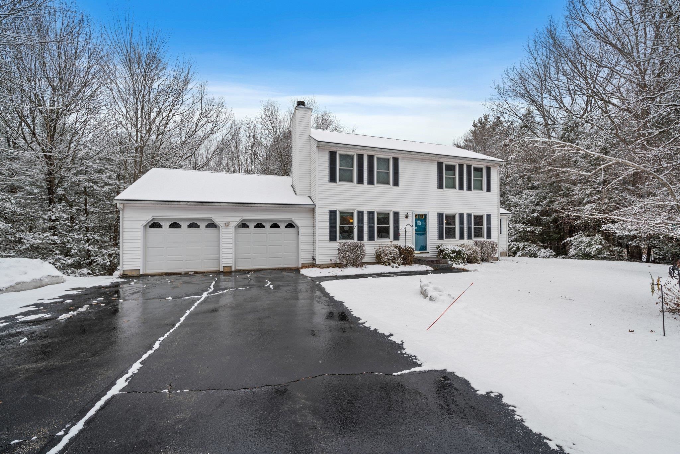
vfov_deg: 81.2
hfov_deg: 104.2
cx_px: 340
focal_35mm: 14
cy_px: 227
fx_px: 264
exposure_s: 1/10
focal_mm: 14
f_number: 9
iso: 100
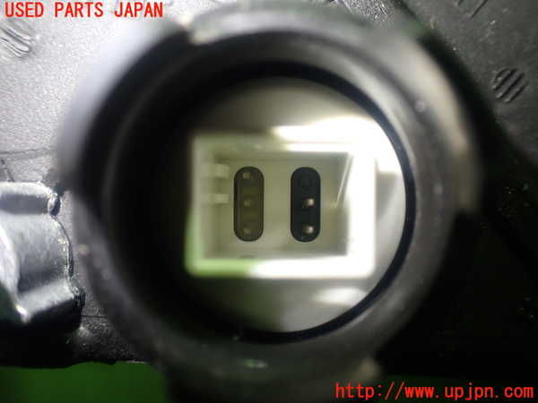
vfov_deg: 44.2
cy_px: 202
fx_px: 497
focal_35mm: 32
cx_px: 269
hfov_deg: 56.8
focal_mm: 5.79
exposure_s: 1/30
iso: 200
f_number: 2.4
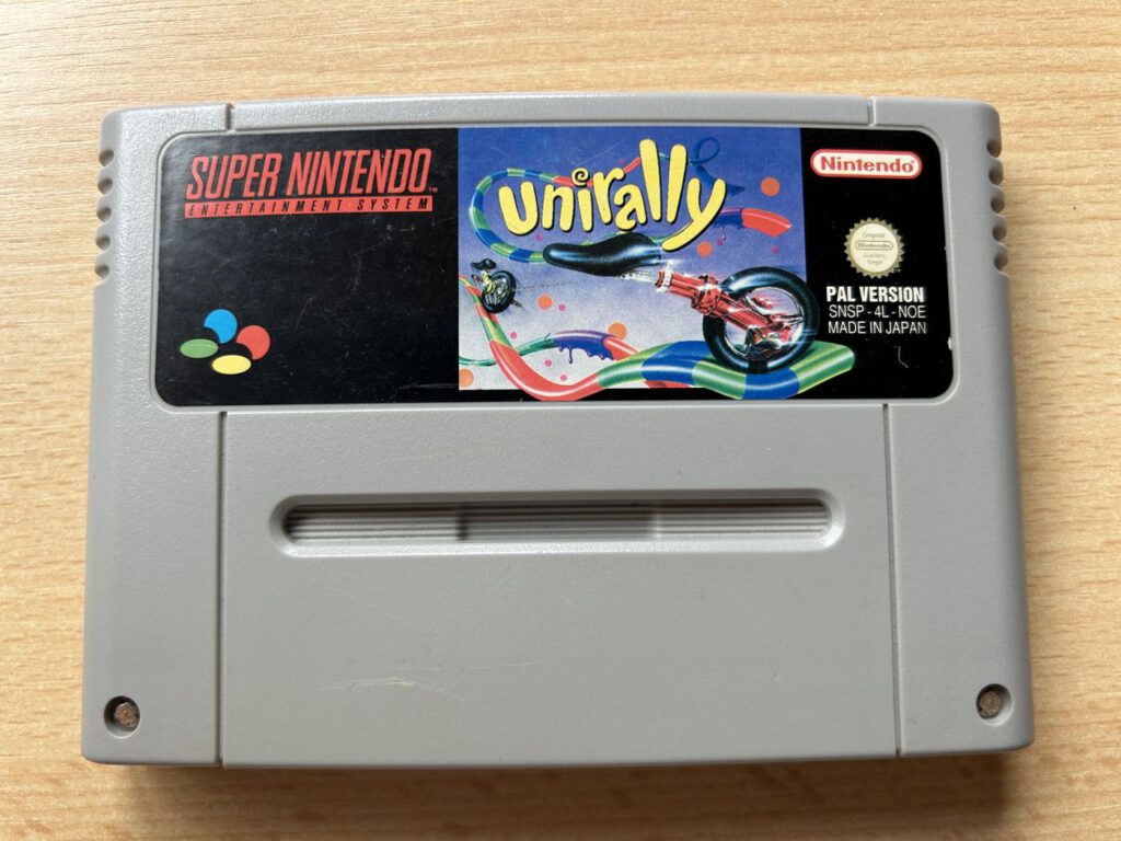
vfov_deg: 53.1
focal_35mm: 26
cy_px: 420
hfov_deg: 67.3
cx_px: 560
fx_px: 842
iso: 80
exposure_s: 1/121
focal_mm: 5.7
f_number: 1.5
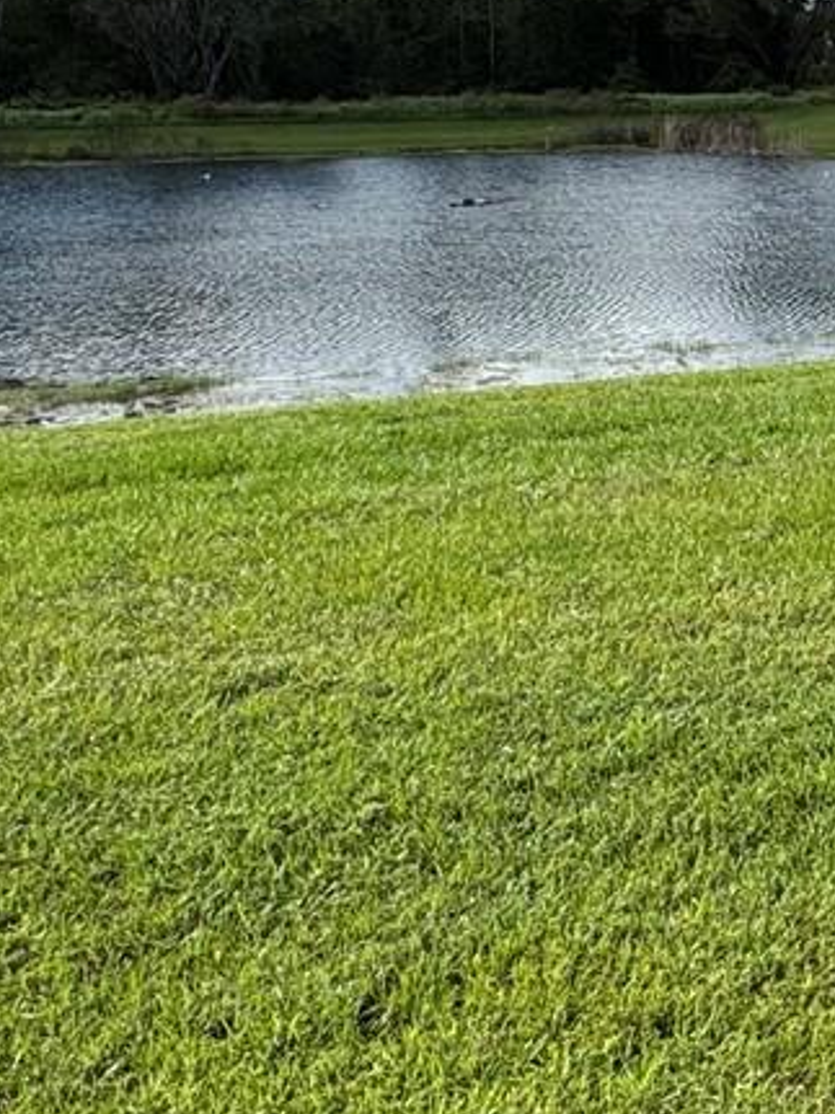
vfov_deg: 36.4
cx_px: 1269
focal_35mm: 52
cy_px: 354
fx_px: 1673
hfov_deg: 22.6
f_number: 2.2
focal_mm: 2.22
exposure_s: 1/1880
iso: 50
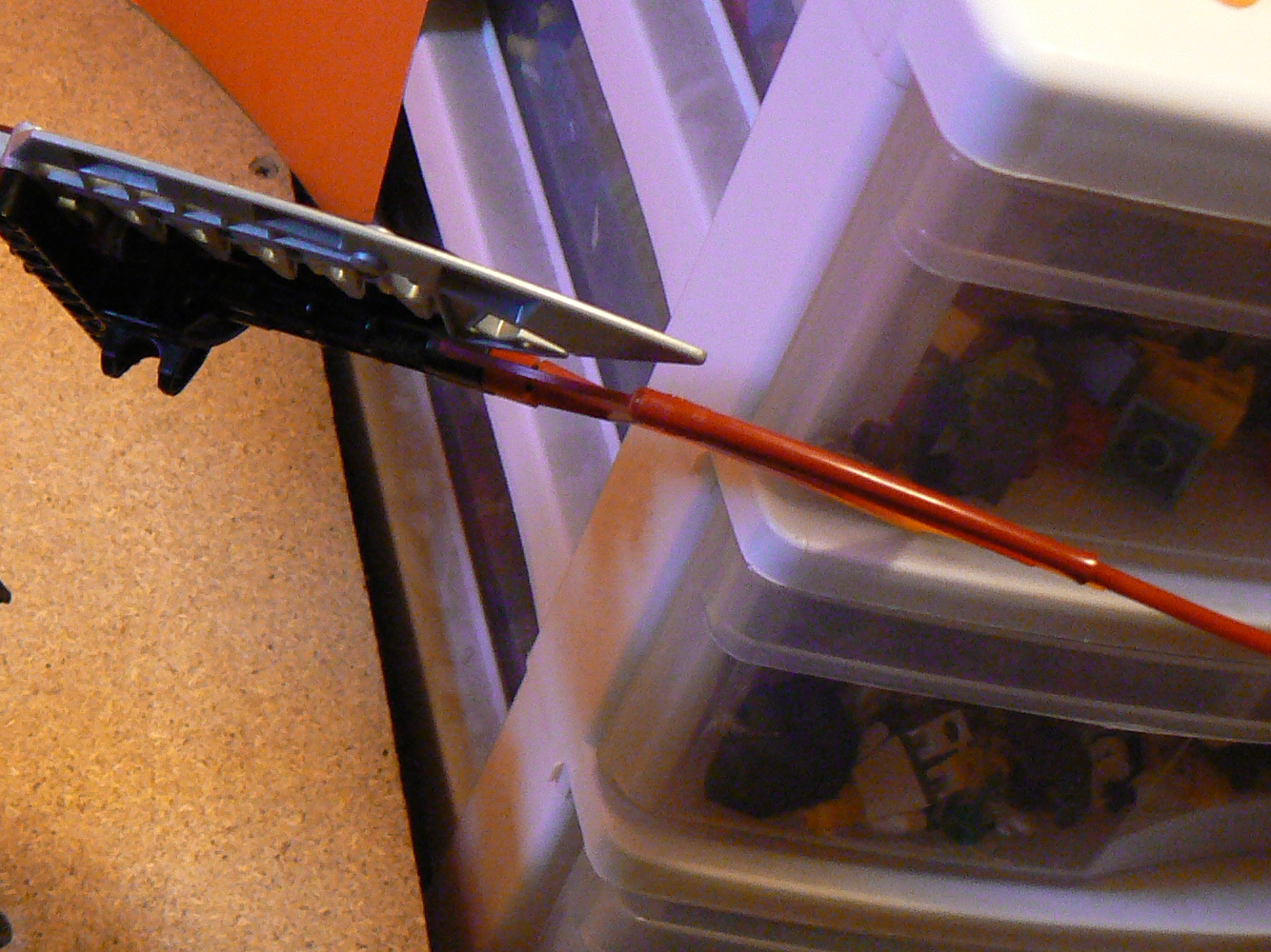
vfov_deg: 19.3
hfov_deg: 24.2
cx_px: -69
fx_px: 2790
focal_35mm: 76
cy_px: 619
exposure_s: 1/13
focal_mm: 6
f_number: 2.8
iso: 200
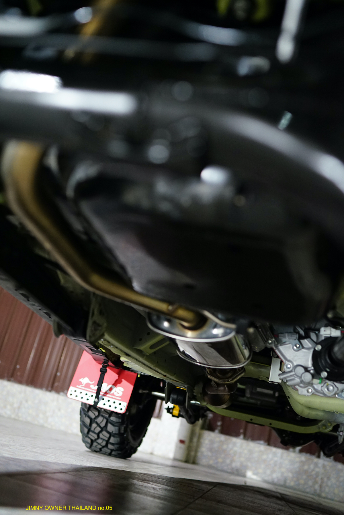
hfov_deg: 37.9
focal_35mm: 35
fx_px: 502
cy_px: 258
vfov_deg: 54.4
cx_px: 172
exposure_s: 1/60
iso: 3200
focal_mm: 35
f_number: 2
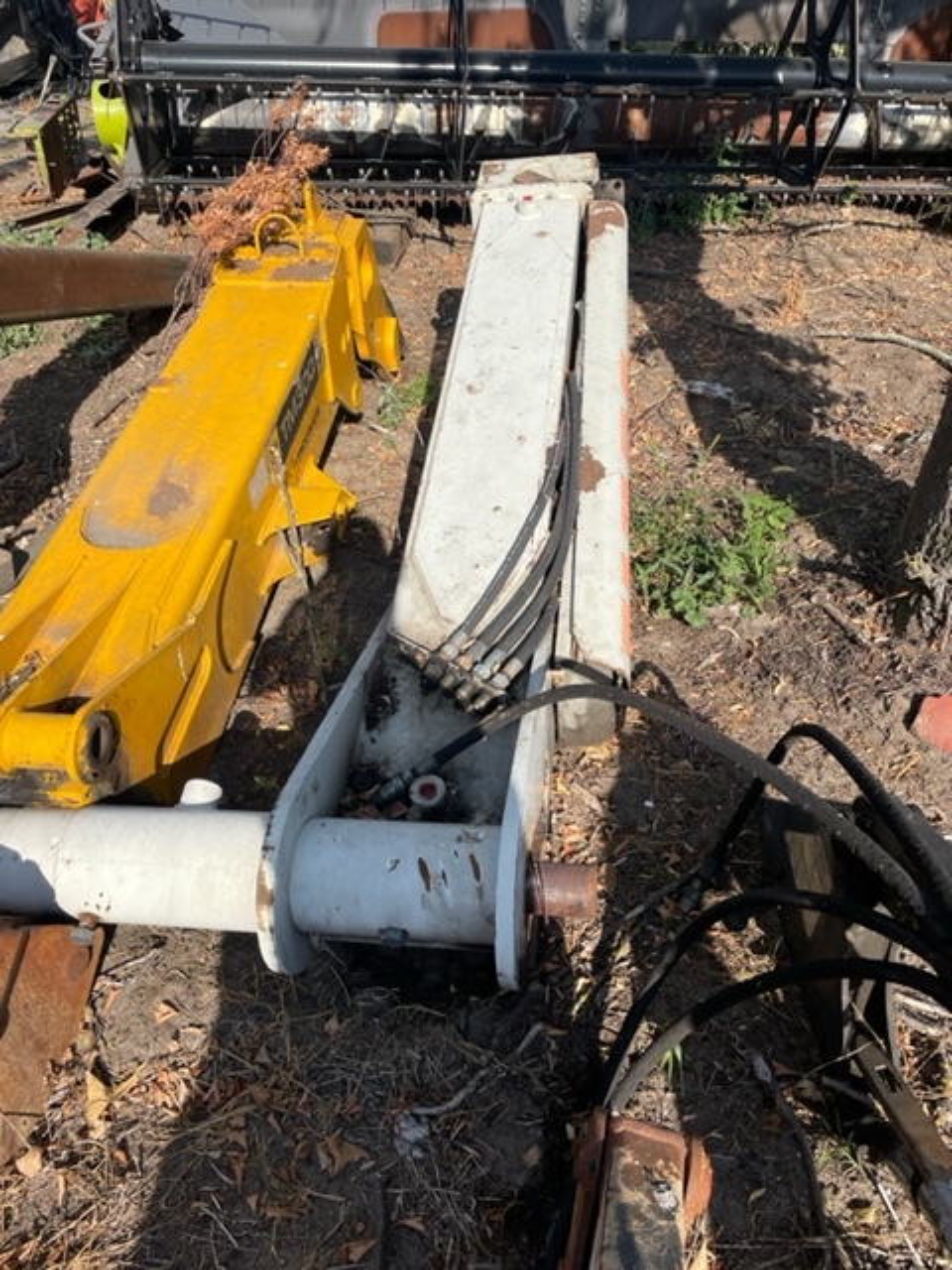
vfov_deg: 67.3
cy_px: 635
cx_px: 476
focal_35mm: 26
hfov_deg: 53.1
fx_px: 953
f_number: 1.6
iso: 50
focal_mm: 4.2
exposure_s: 1/4000
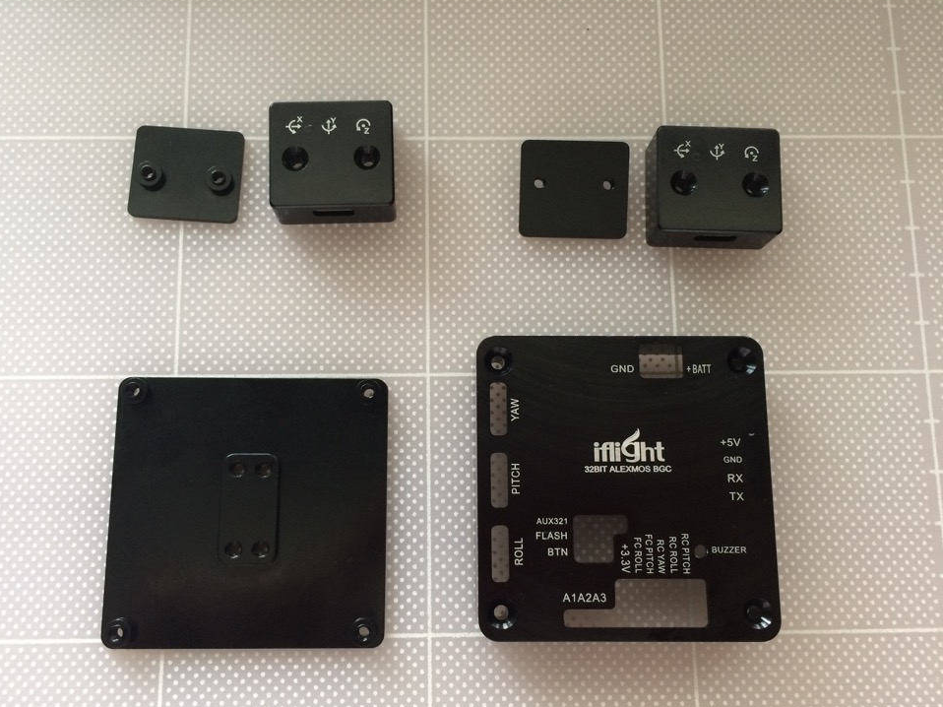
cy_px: 371
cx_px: 447
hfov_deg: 58.3
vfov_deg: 45.4
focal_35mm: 31
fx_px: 844
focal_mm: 4.15
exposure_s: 1/30
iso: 40
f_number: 2.2
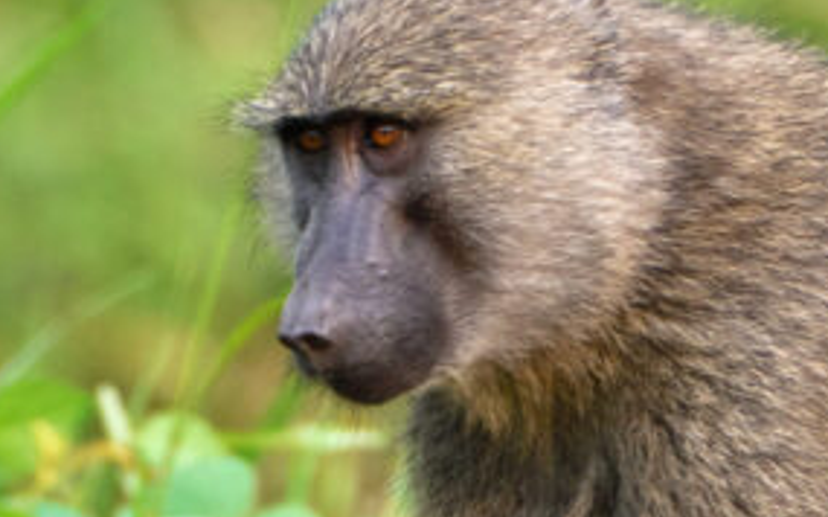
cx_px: 581
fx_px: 38670
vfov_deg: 0.8
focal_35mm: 1714
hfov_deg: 1.2
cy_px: 340
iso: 1600
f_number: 16
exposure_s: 1/400
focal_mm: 800
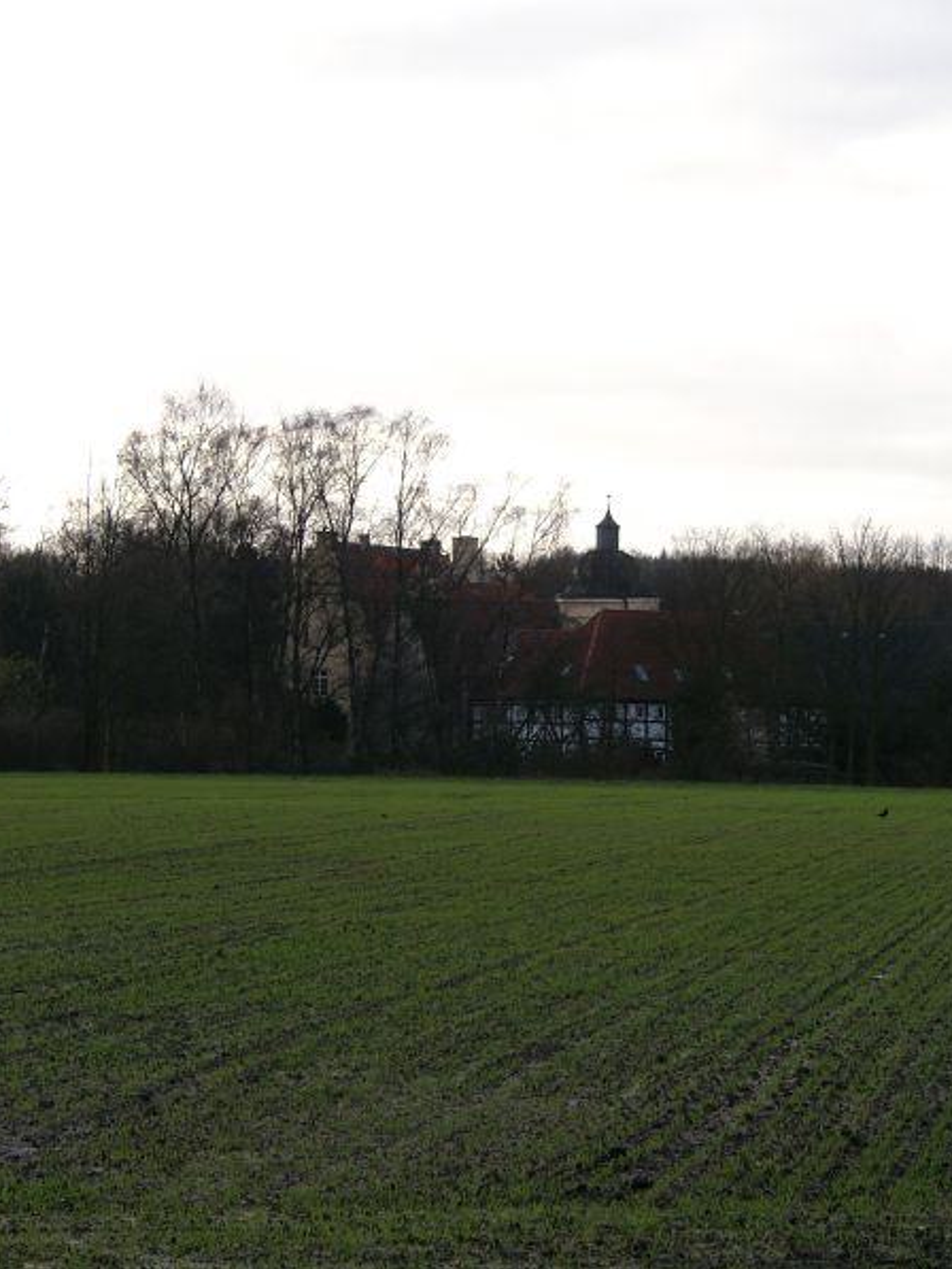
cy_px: 636
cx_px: 589
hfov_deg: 11.1
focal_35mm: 134
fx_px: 4912
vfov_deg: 14.7
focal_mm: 20.74
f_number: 2.8
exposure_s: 1/628
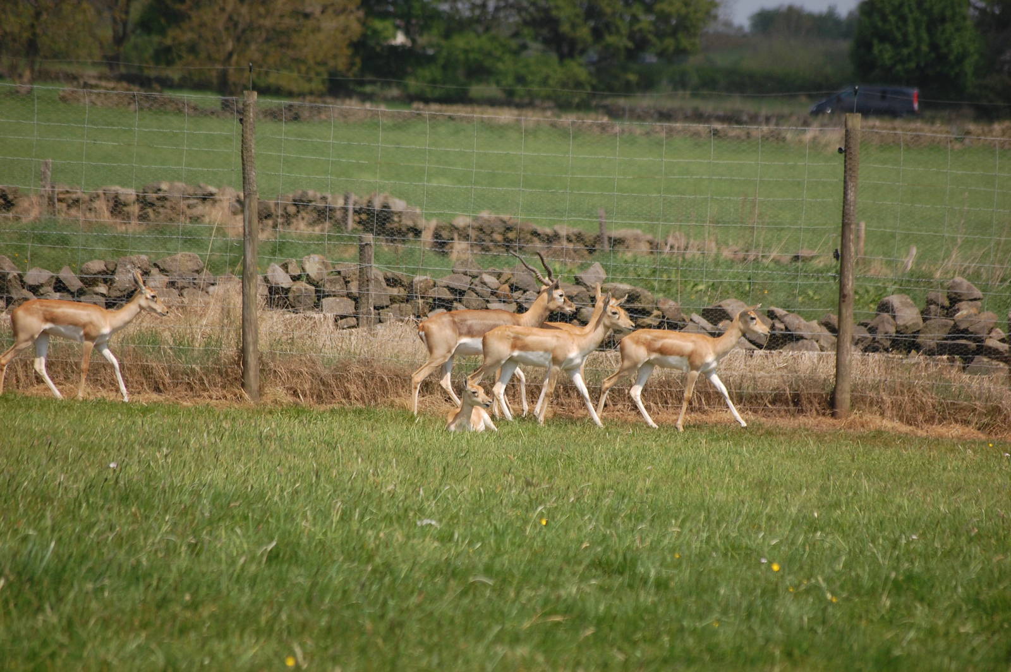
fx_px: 8418
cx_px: 506
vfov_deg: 4.6
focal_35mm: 300
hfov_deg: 6.9
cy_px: 336
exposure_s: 1/1250
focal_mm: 200
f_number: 5.6
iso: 400
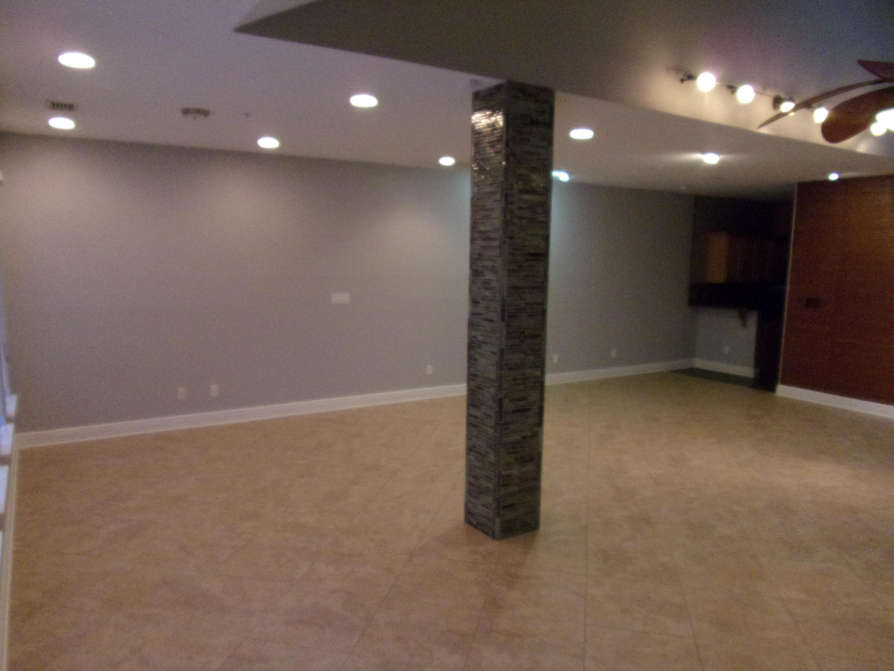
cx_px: 447
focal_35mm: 24
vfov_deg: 56.8
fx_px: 620
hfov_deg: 71.6
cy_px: 336
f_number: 3.3
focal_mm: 4.3
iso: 454
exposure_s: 1/34
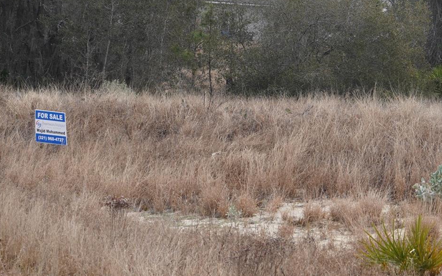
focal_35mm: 143
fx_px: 1722
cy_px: 117
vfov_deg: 9.2
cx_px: 225
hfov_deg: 14.6
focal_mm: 55
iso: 100
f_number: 5.6
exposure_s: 1/160
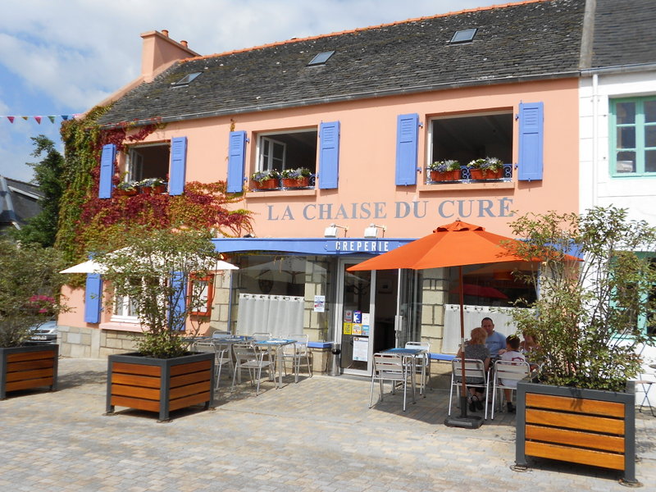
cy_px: 246
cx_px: 328
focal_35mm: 32
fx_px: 606
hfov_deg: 56.8
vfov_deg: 44.2
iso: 80
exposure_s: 1/1500
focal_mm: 5.8
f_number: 3.6
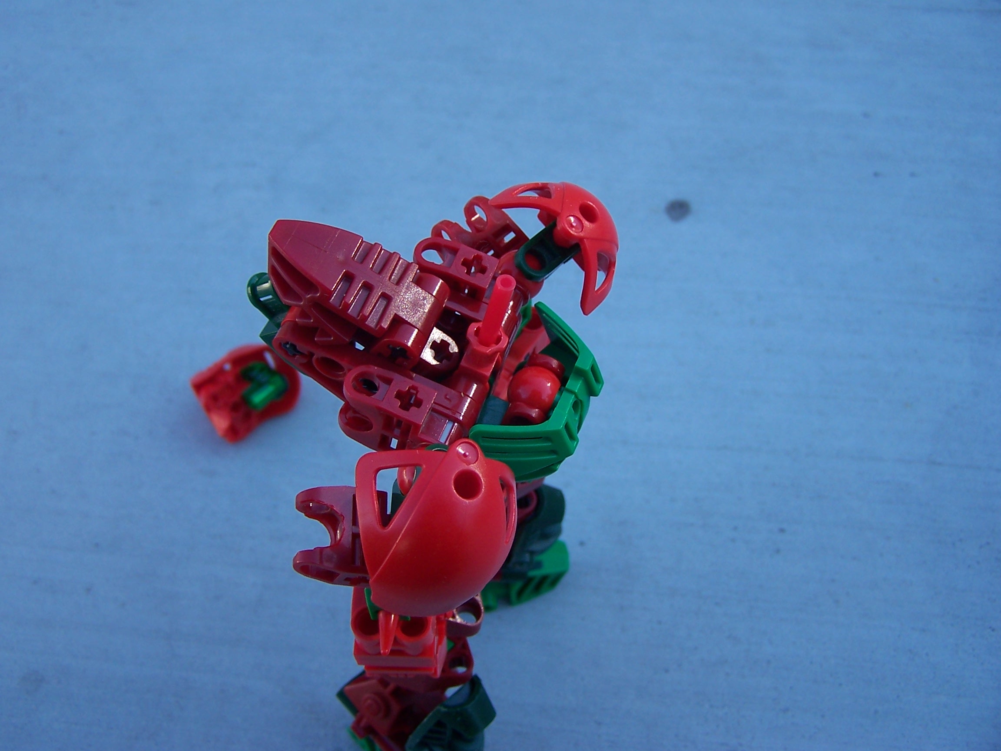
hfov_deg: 49.0
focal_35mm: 38
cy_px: 376
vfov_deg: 37.7
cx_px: 500
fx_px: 1099
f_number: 2.8
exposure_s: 1/180
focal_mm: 6.3
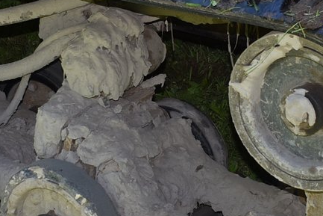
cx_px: 177
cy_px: 177
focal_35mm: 159
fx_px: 1427
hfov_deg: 12.9
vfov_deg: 8.6
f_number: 5
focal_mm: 27
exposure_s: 1/200
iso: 140
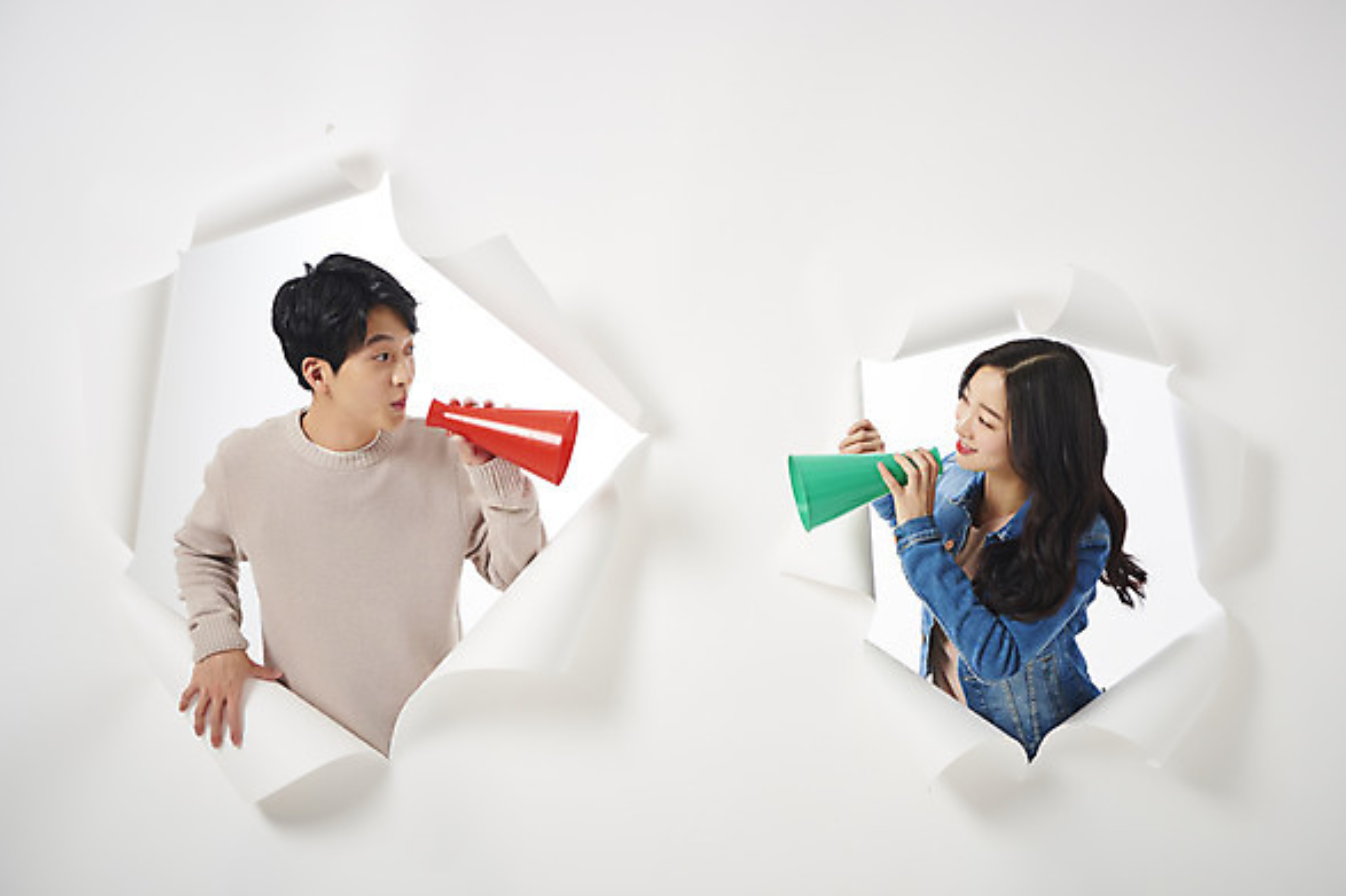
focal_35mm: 49
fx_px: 1831
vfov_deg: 27.5
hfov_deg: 40.4
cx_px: 678
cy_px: 456
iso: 100
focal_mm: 48
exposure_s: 1/125
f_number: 8
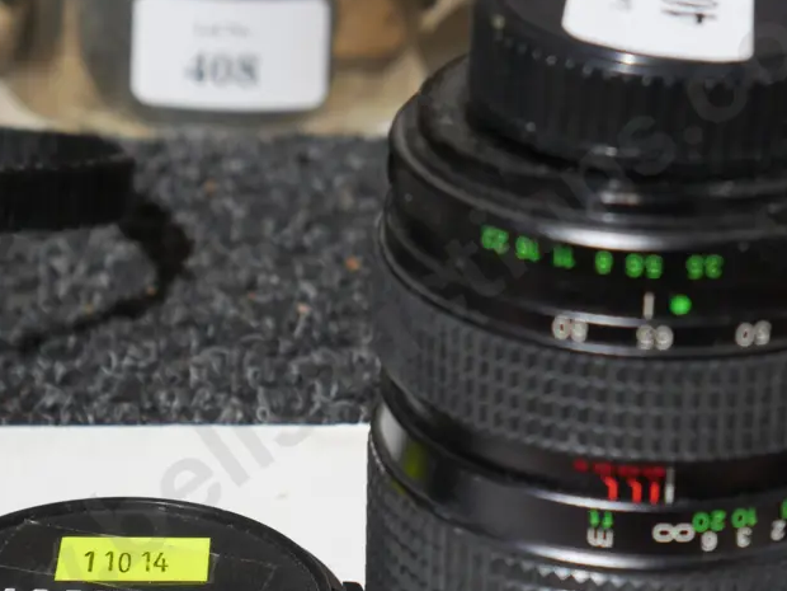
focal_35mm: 119
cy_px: 335
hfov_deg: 16.6
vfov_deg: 12.4
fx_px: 2705
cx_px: 392
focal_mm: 36
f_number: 5.5
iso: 1600
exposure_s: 1/80
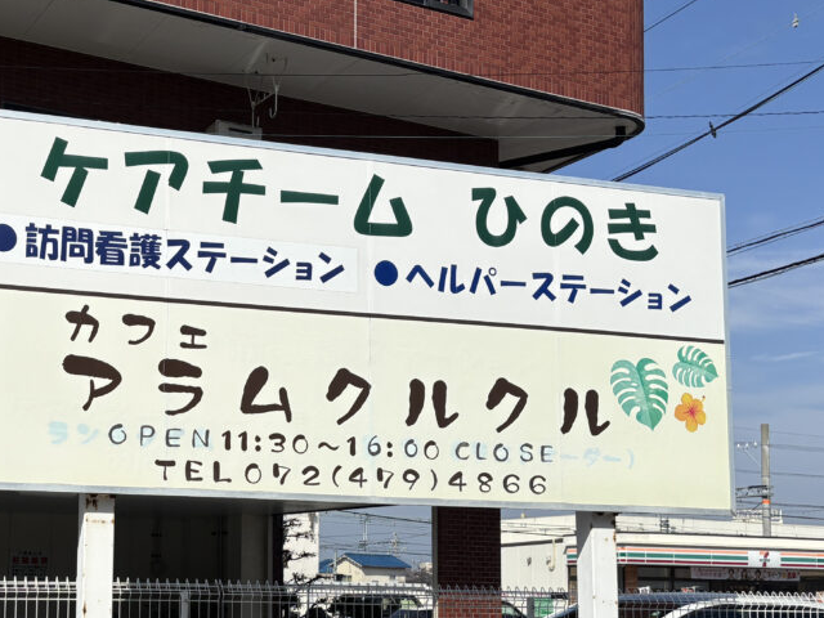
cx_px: 170
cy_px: 485
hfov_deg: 35.7
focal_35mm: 52
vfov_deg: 27.5
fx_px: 1238
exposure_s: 1/5618
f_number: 1.6
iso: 50
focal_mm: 5.96
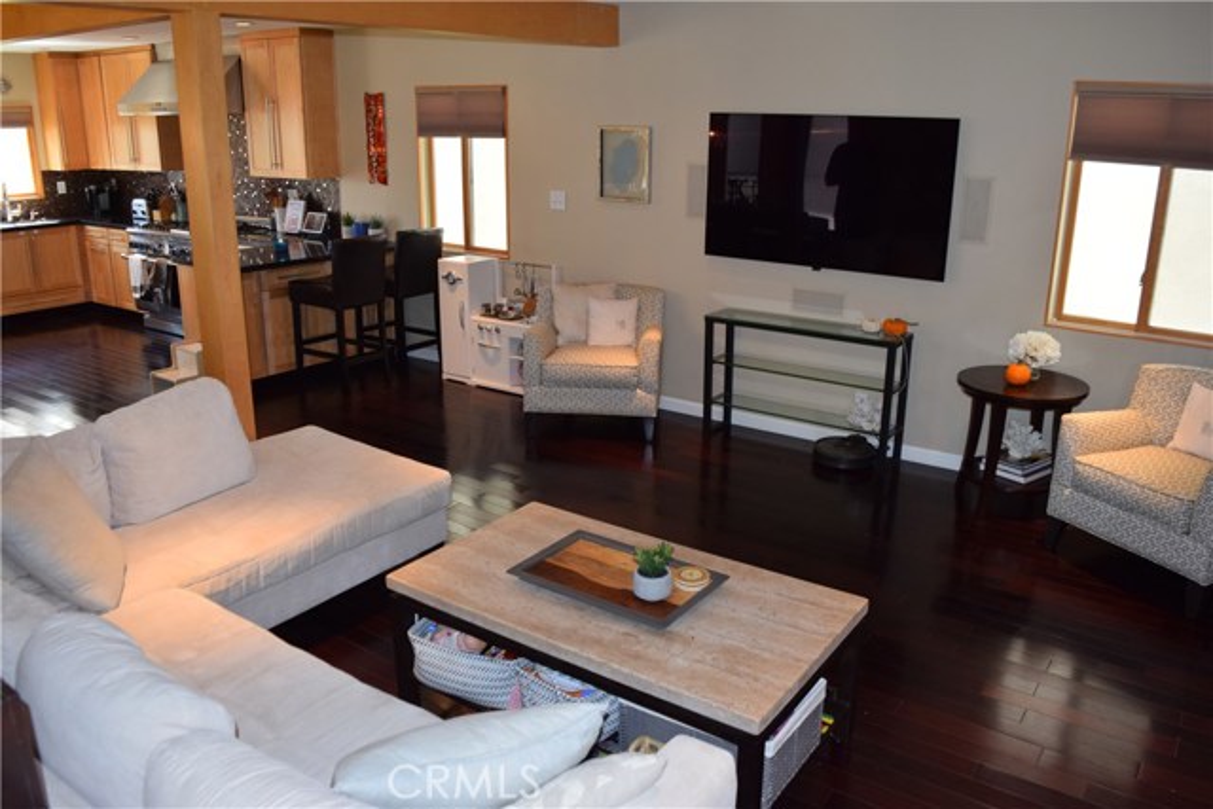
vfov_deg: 48.0
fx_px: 910
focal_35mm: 27
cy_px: 404
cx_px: 606
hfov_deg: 67.4
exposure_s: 1/100
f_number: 5
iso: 800
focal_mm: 18
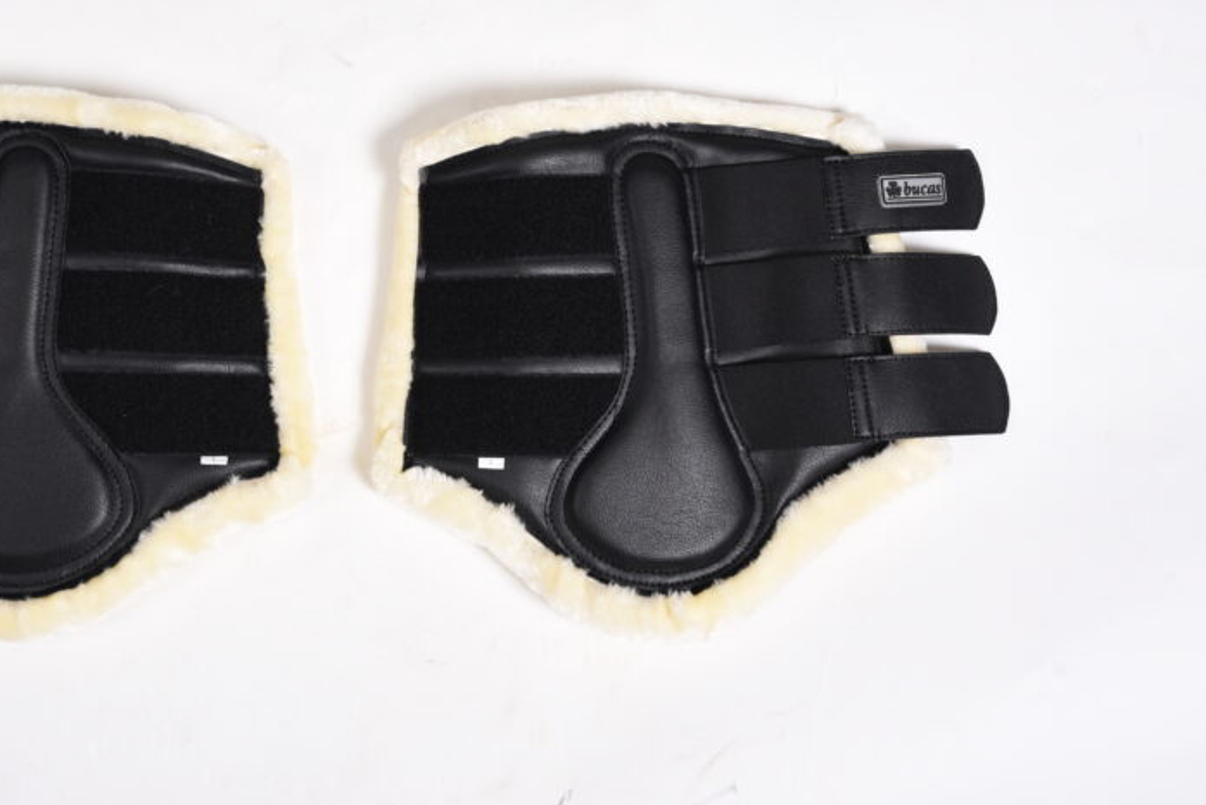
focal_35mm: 44
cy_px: 302
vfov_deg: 30.4
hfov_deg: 43.7
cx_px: 375
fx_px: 1475
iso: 400
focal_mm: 30
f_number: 9
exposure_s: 1/125
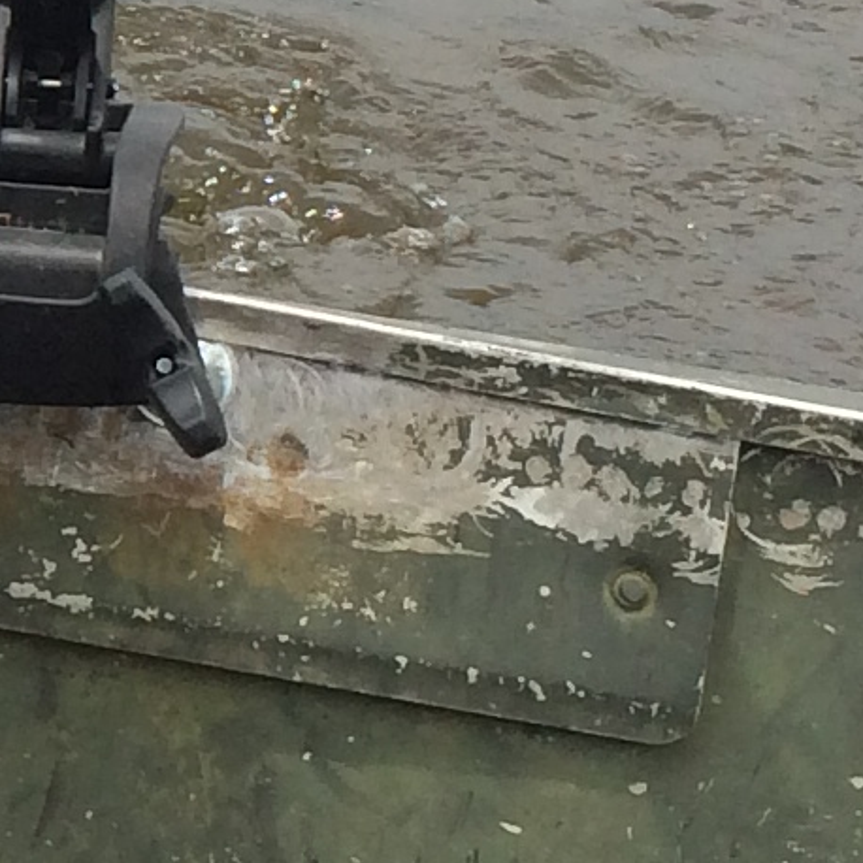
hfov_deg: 8.7
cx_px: -904
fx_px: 5331
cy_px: 49
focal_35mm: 189
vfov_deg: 9.2
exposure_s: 1/2283
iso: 40
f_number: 2.2
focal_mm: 4.12
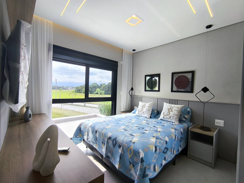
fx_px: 113
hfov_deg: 94.5
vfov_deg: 78.1
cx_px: 122
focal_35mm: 16
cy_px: 92
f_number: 2.2
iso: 50
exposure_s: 1/408
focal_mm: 1.65
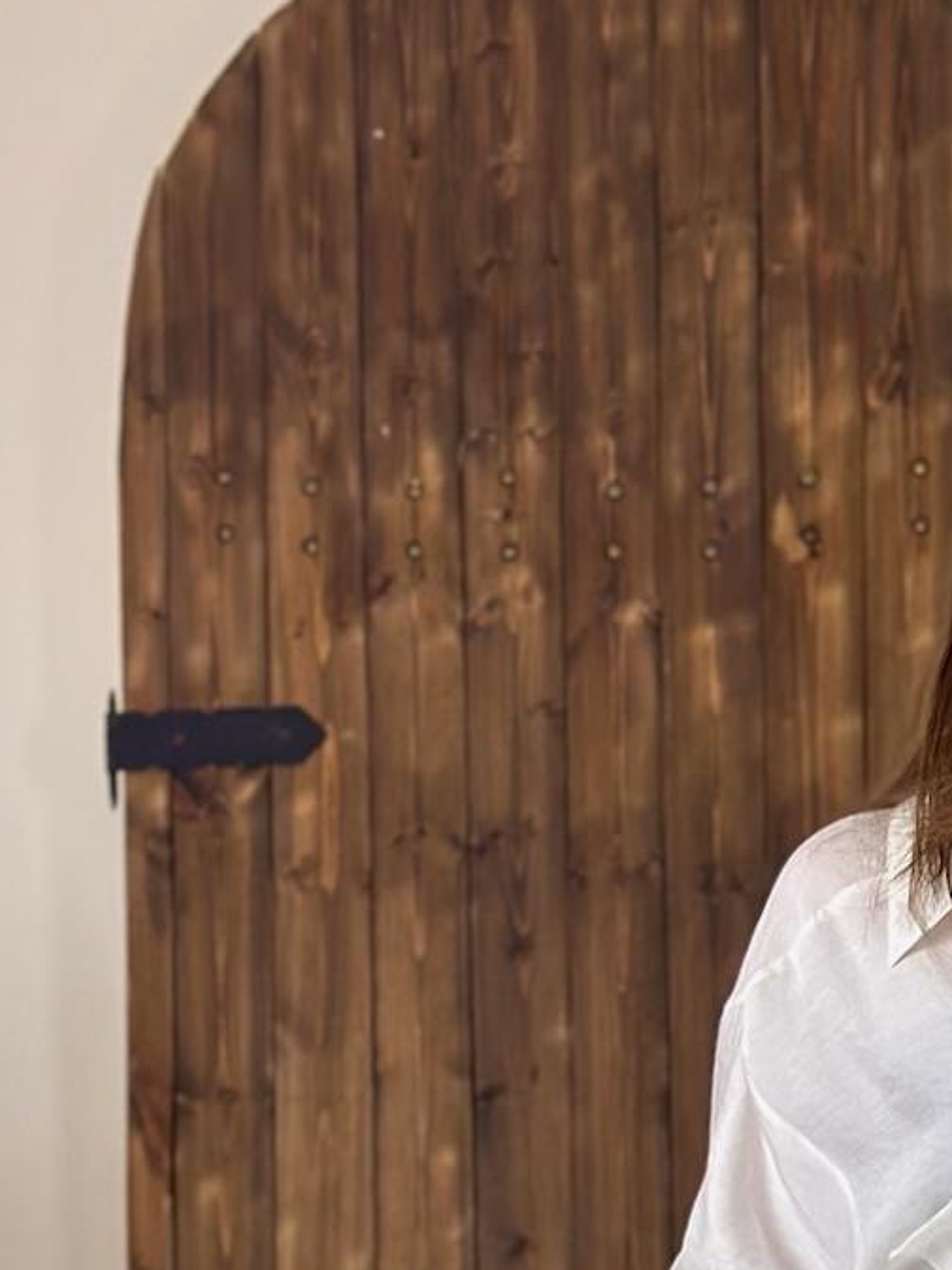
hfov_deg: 10.0
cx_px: 1101
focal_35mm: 146
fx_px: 5352
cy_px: 1679
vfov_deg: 13.0
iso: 80
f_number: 1.78
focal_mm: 6.86
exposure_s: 1/345
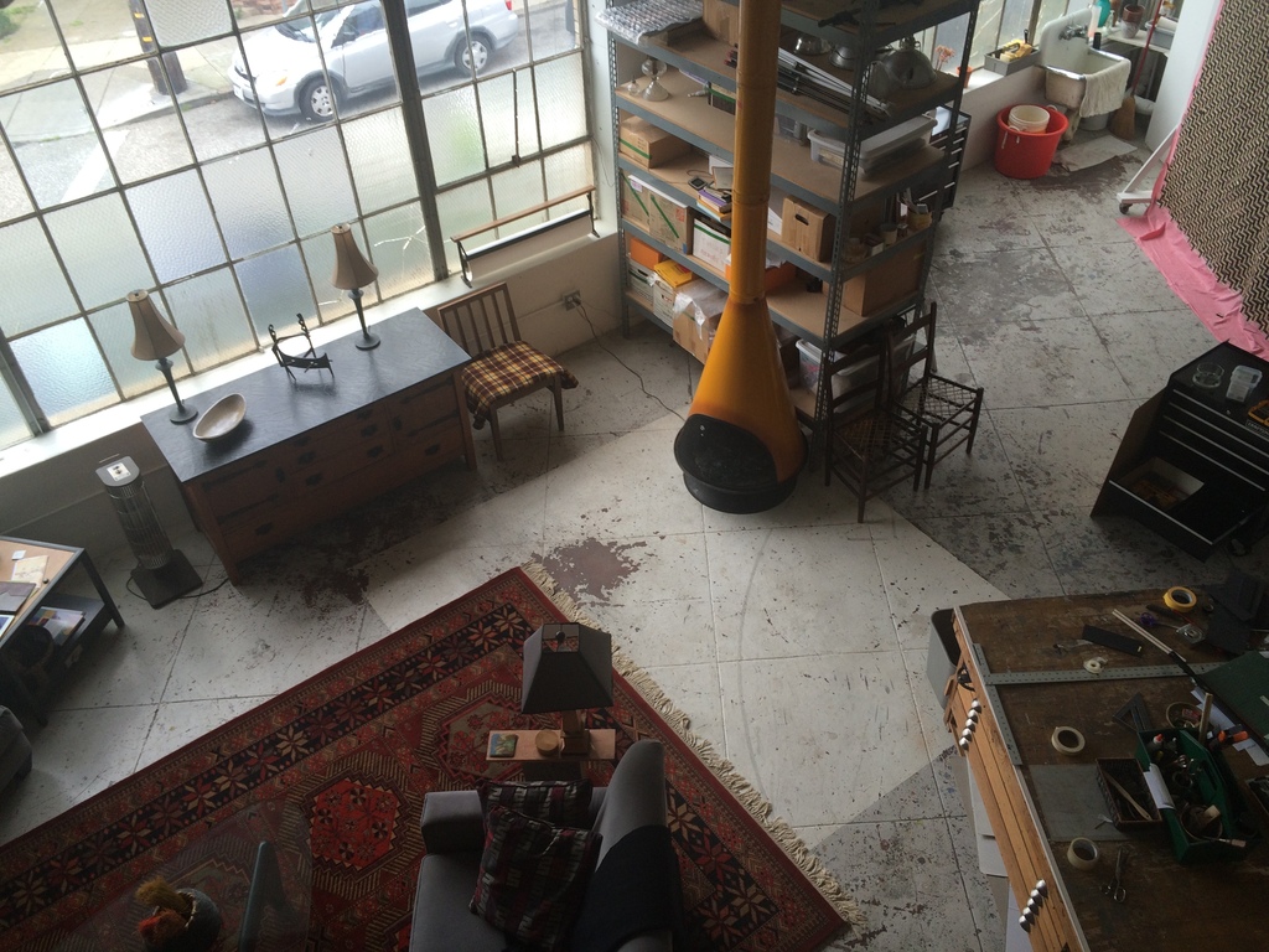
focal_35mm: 29
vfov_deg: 48.2
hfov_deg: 61.7
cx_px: 634
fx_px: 1063
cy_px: 476
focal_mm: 4.15
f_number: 2.2
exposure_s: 1/120
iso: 40
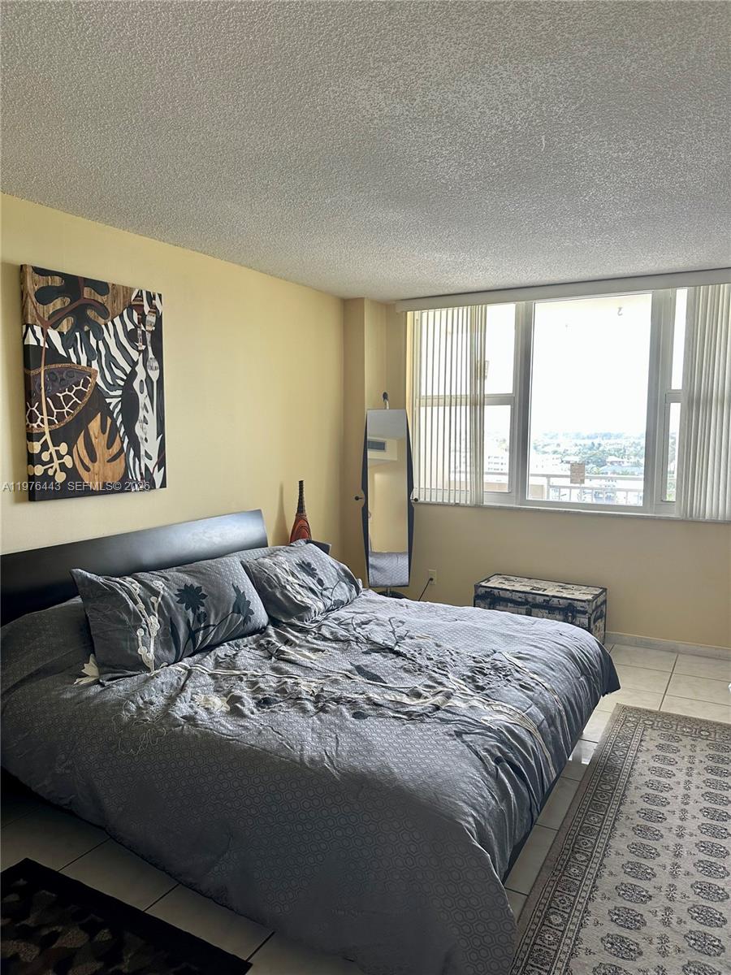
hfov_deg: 56.8
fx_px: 676
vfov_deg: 71.6
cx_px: 366
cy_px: 488
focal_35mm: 24
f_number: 1.78
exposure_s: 1/120
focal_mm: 6.86
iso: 125
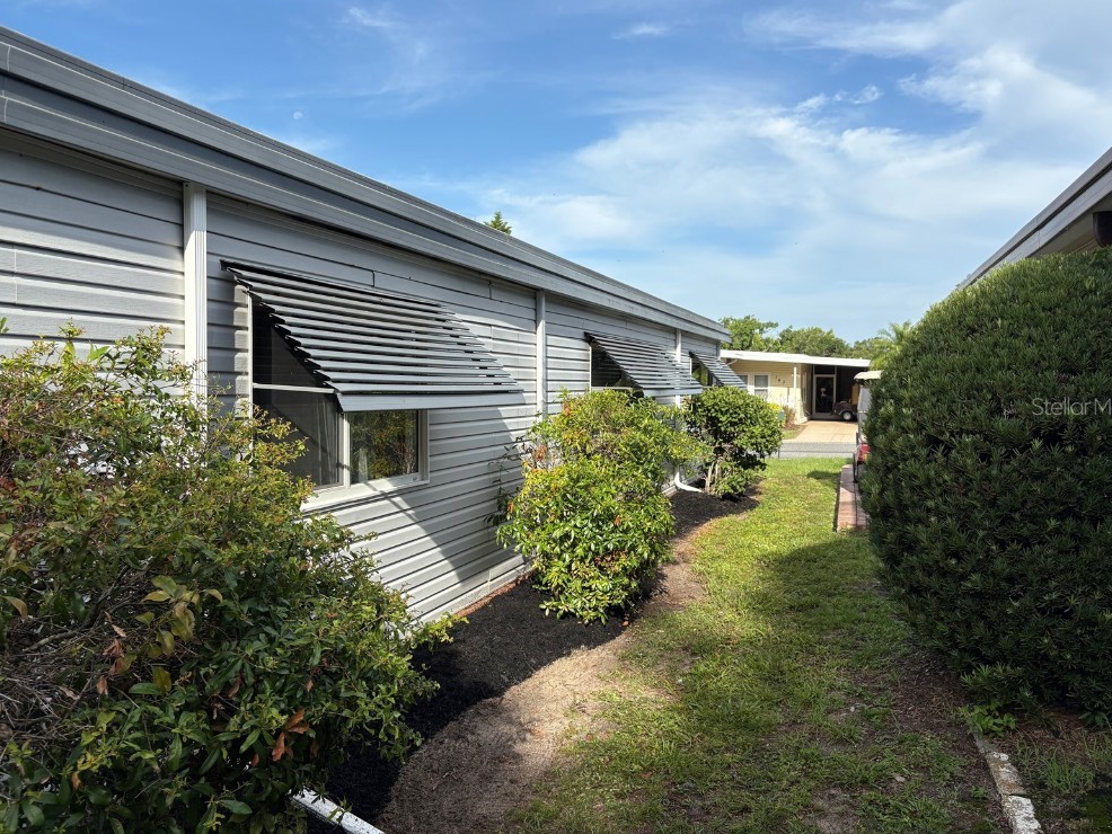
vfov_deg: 51.4
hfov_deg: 65.3
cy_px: 406
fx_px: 868
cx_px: 561
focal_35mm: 27
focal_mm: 5.96
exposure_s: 1/2747
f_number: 1.6
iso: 50
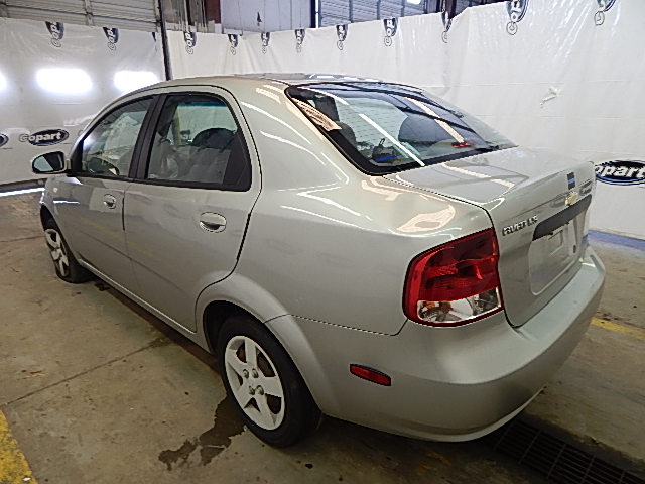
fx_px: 410
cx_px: 322
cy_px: 242
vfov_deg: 61.1
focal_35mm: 22
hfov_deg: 76.4
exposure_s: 1/30
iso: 125
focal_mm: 4
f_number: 3
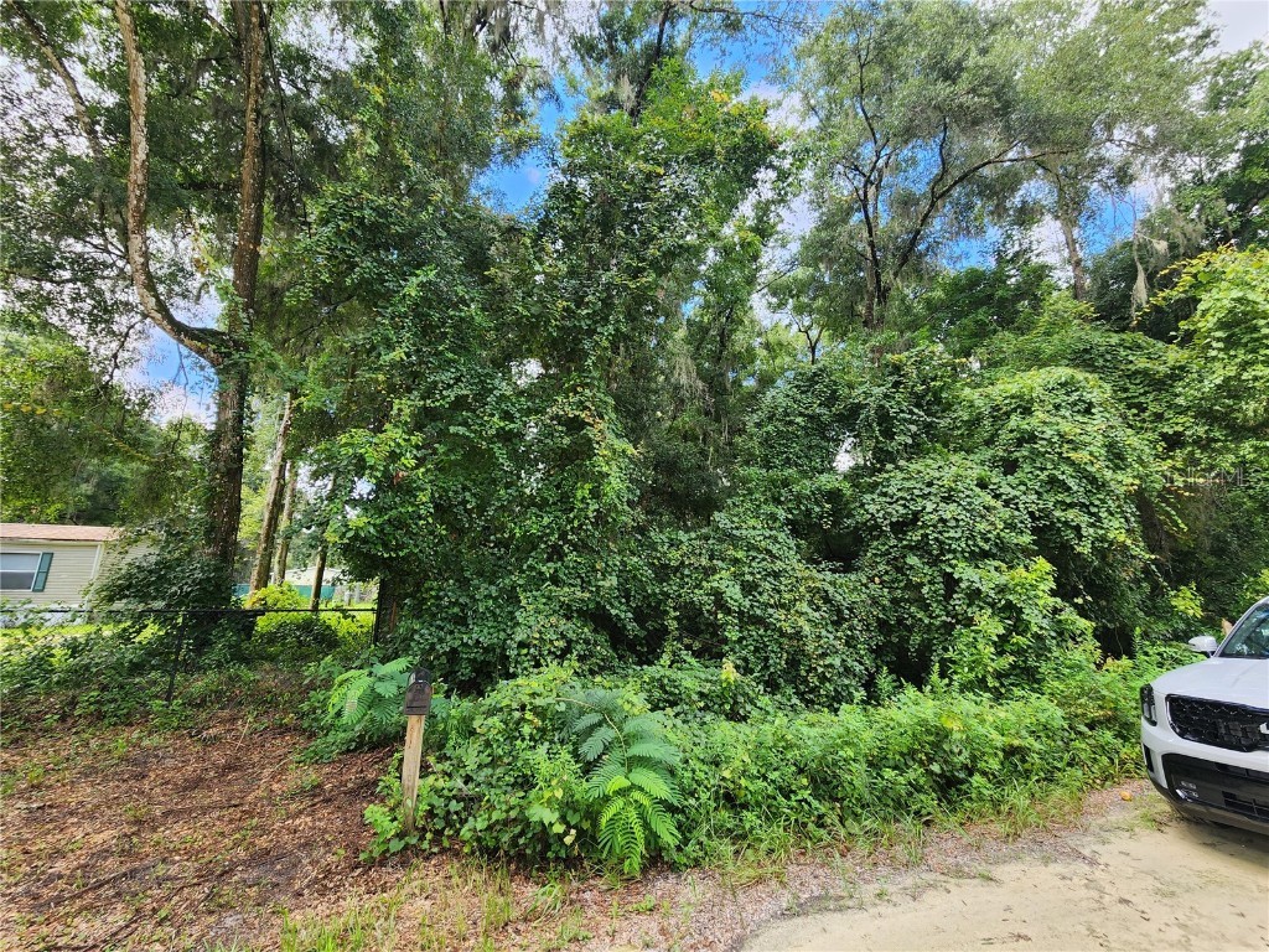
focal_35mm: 13
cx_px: 634
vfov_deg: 89.9
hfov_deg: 106.2
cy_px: 476
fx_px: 477
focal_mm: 2.2
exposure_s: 1/156
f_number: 2.2
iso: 50
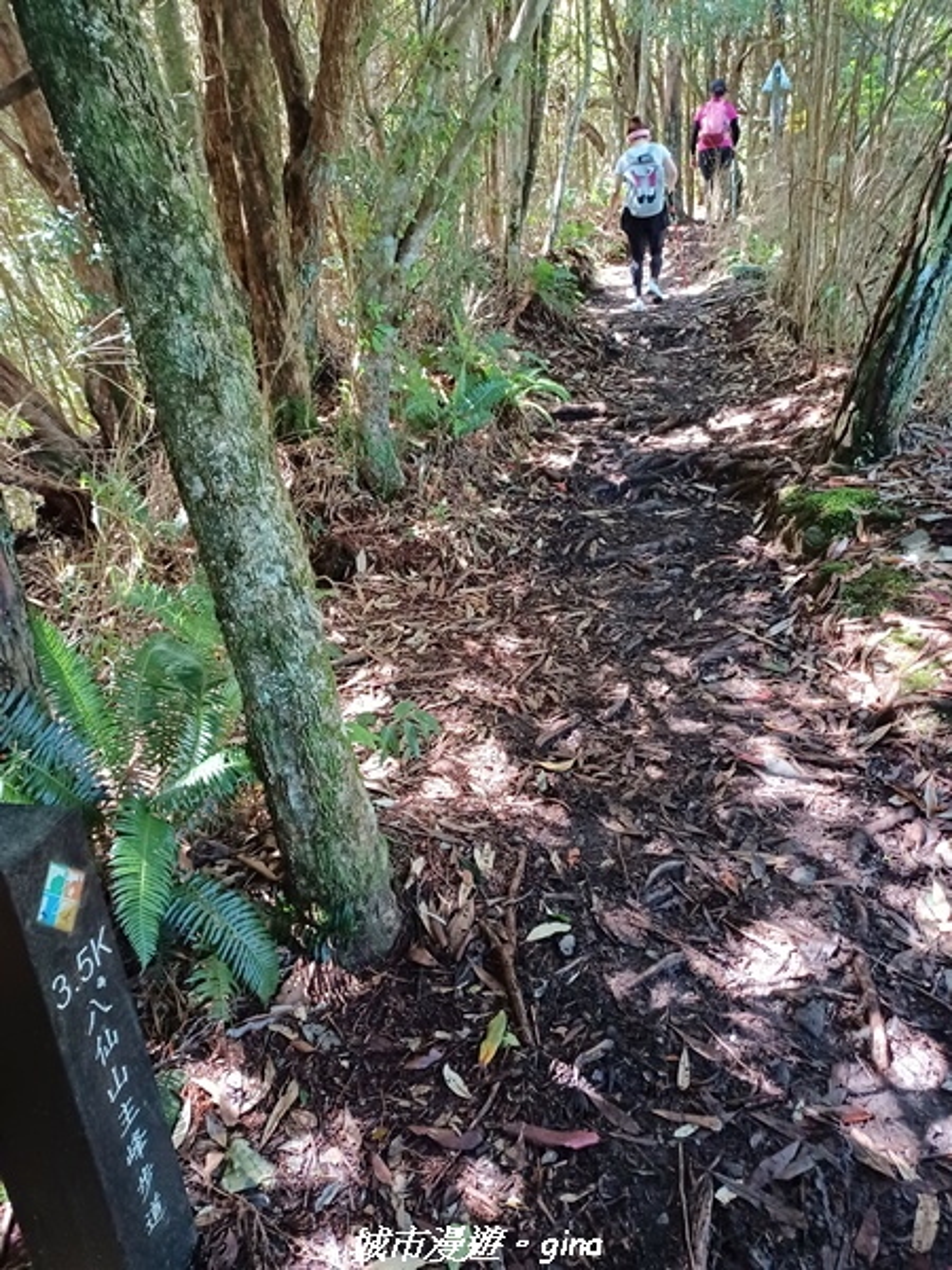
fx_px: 917
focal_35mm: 25
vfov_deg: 69.4
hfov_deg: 54.9
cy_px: 635
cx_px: 476
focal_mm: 4.6
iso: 400
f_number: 1.8
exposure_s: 1/24
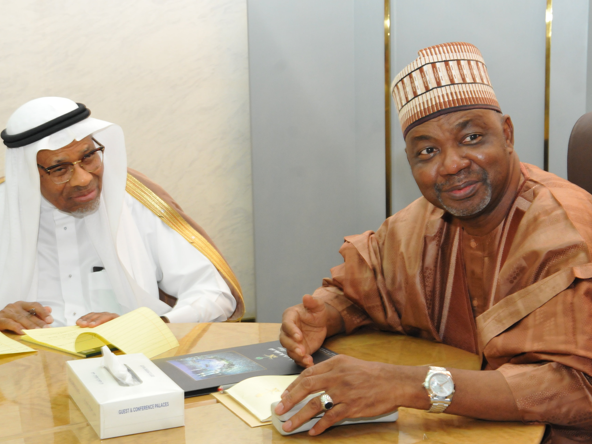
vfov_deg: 21.6
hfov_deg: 28.5
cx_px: 322
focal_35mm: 68
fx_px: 1163
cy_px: 217
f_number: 8
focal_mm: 38
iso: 1600
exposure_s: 1/60
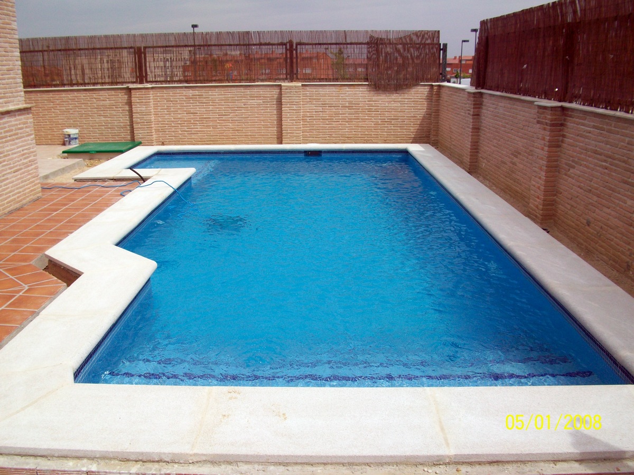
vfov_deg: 44.2
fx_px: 586
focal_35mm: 32
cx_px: 317
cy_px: 238
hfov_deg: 56.8
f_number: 5.5
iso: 64
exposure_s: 1/500
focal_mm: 5.7
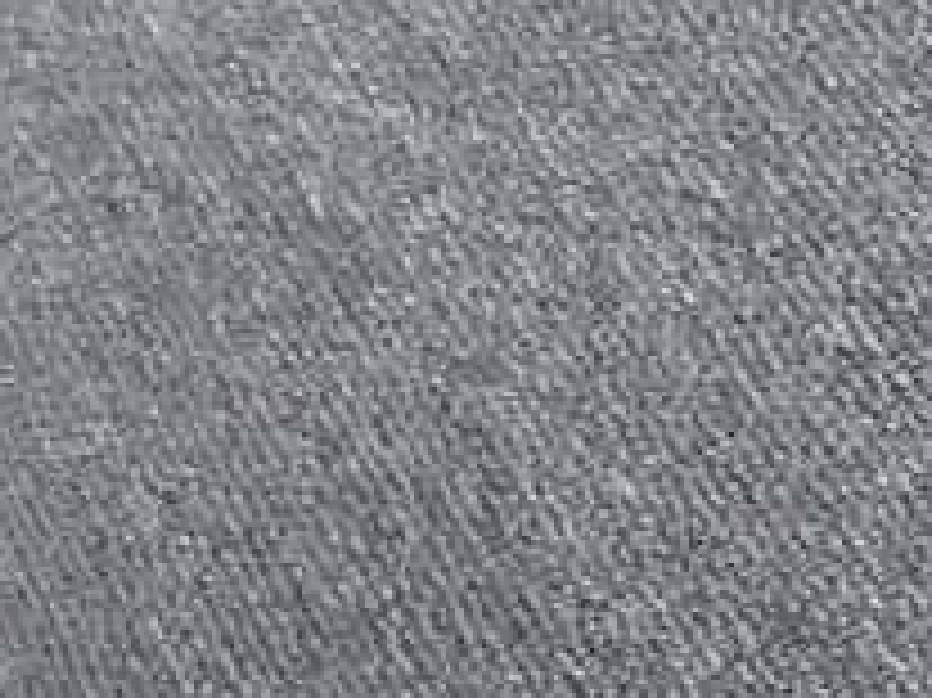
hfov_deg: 13.0
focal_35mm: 135
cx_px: -842
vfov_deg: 10.9
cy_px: 723
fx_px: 3633
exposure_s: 1/394
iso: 25
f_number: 2.4
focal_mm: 3.3
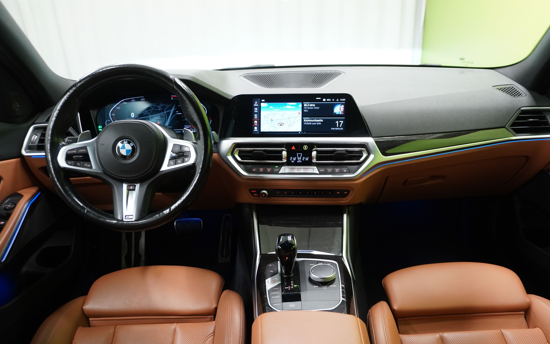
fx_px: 420
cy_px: 197
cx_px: 292
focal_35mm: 28
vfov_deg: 44.4
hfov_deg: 66.4
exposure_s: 1/30
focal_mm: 16
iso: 1000
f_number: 3.5
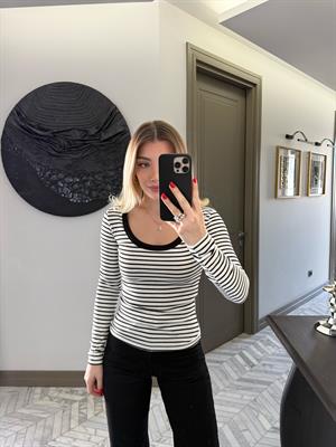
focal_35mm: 24
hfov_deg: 56.8
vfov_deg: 71.6
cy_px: 224
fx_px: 311
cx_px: 168
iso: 200
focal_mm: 6.76
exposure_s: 1/60
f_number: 1.78
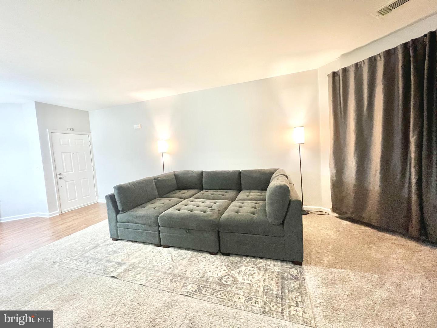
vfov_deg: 89.9
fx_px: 164
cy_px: 164
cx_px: 218
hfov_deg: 106.2
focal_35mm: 13
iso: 400
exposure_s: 1/60
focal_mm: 1.57
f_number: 1.8
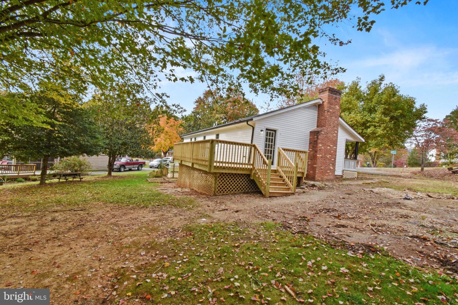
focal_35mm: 15
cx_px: 229
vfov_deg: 77.3
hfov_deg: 100.4
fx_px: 191
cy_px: 152
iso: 100
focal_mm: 10
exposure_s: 1/20
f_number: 22
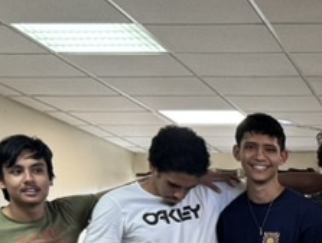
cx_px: 513
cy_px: 376
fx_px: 1025
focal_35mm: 110
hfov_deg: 16.0
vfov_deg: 12.7
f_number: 1.78
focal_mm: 6.76
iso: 200
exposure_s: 1/60
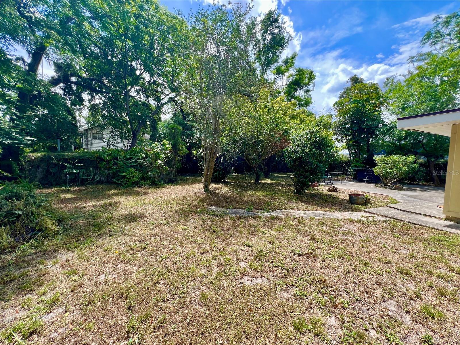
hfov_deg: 106.2
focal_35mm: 13
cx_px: 230
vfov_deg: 89.9
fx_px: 173
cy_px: 172
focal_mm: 1.57
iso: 32
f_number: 1.8
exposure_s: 1/447
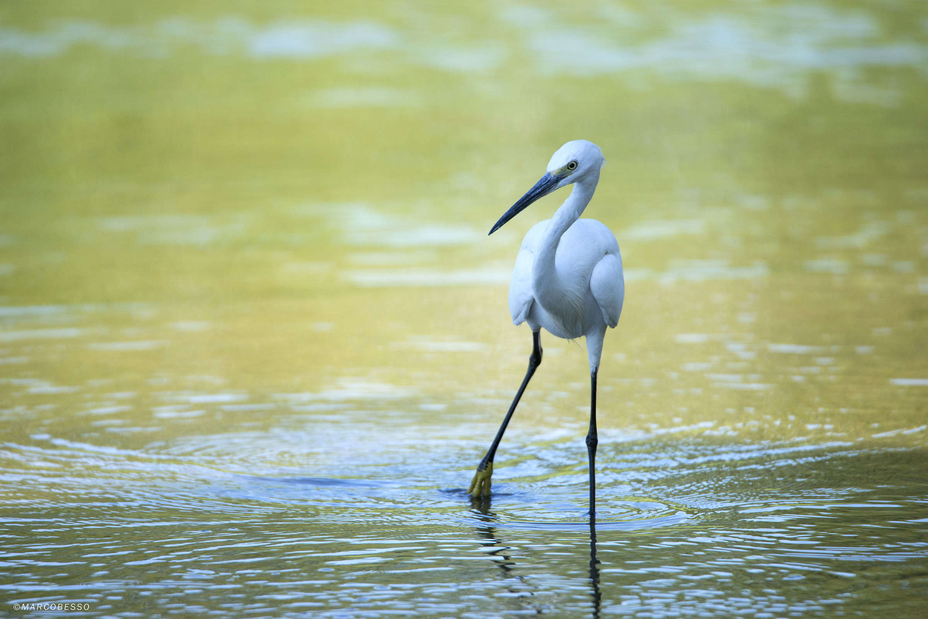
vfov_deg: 2.3
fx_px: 15471
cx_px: 464
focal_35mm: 600
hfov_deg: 3.4
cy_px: 310
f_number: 6.3
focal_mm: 600
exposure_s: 1/2000
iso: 400
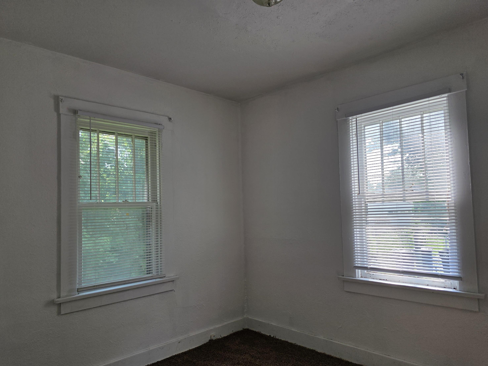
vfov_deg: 56.8
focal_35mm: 24
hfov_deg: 71.6
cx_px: 238
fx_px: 338
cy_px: 191
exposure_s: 1/359
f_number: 1.7
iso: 50
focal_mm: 6.3
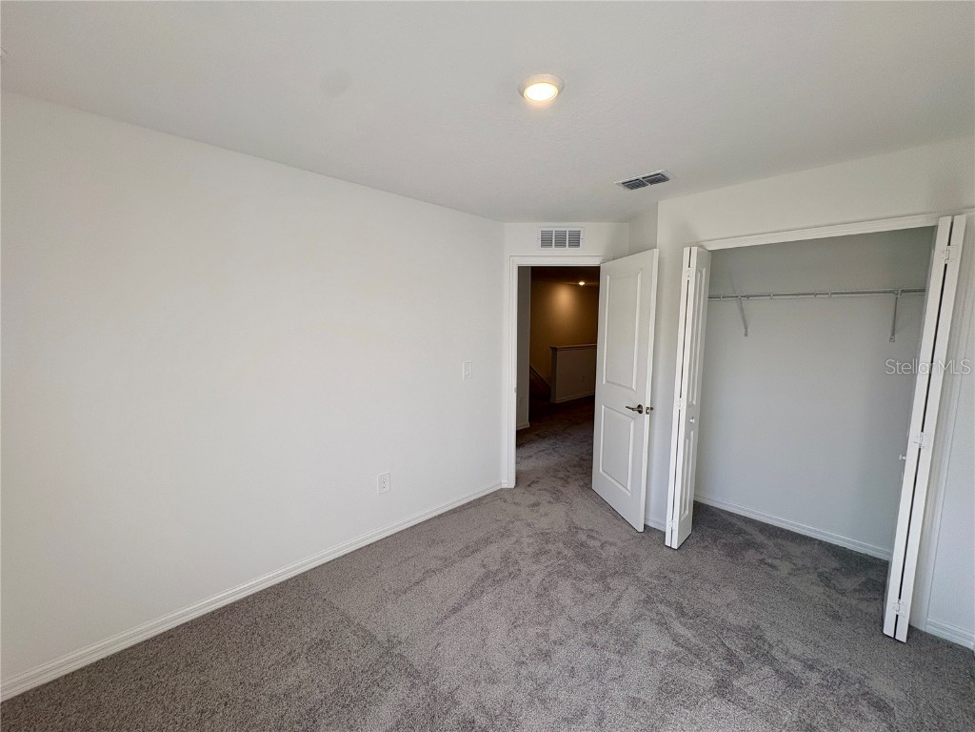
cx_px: 488
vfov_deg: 85.7
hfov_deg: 102.1
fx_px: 394
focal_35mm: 14
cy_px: 366
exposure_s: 1/120
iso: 50
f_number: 2.2
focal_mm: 2.22
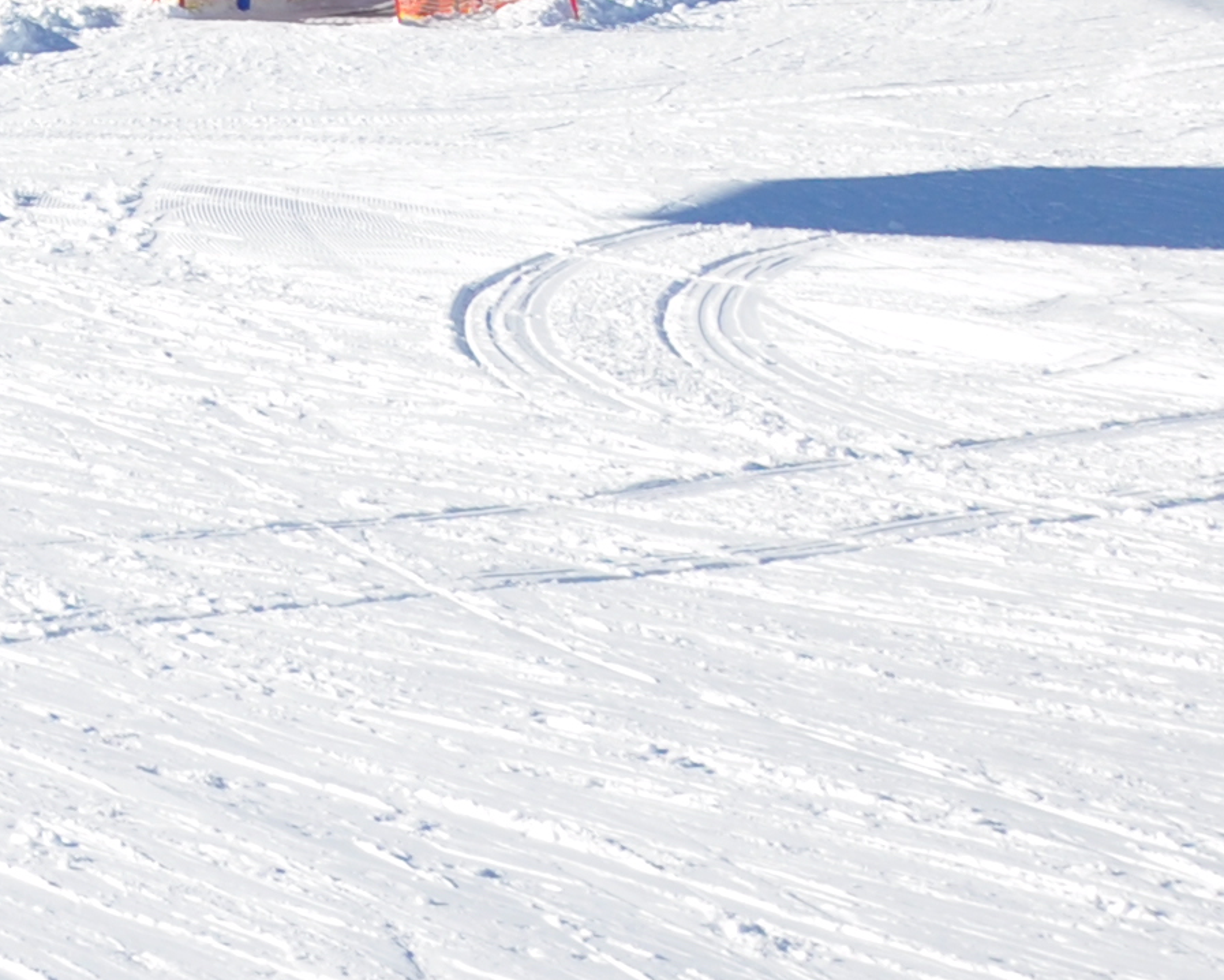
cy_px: -820
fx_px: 4384
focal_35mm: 121
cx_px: -1264
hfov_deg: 13.5
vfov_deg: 11.7
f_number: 10
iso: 200
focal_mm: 18
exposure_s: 1/400
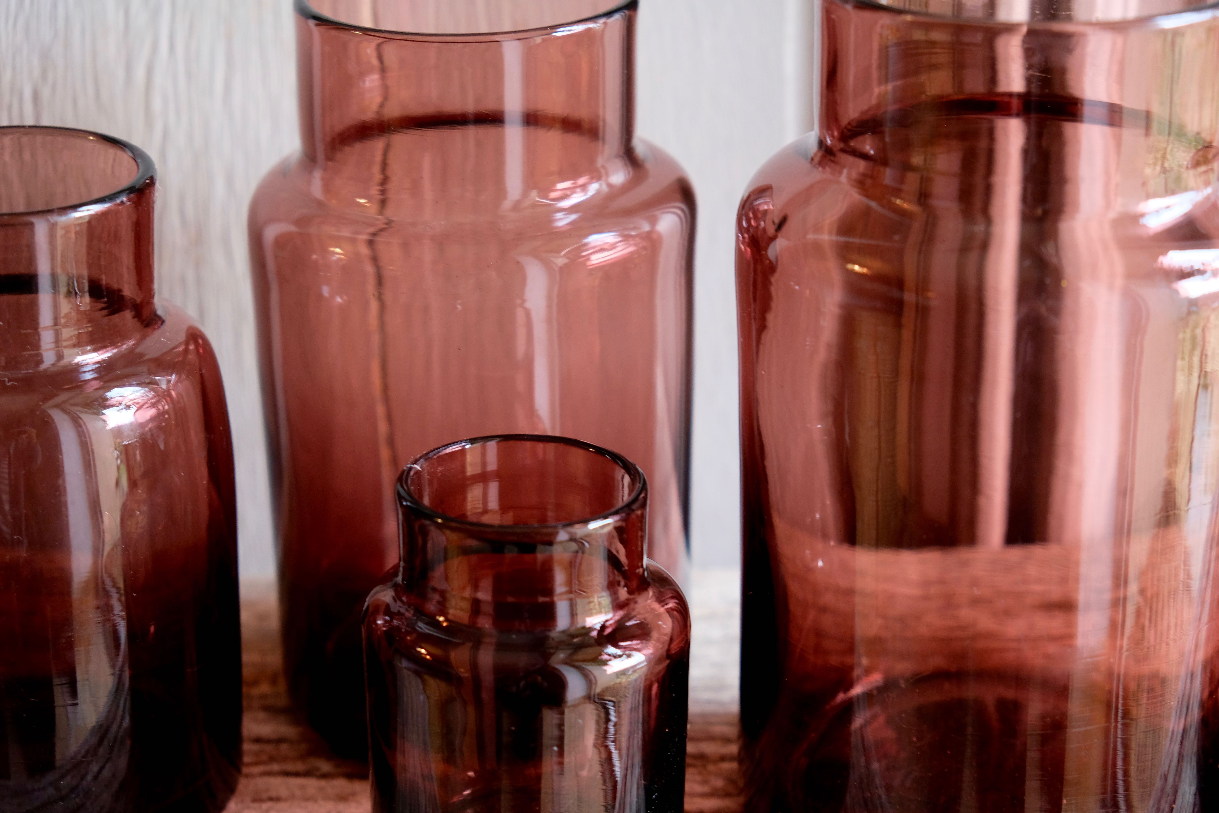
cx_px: 610
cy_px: 406
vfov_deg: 16.5
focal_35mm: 83
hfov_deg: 24.5
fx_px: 2810
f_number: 4
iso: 800
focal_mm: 55
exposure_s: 1/60
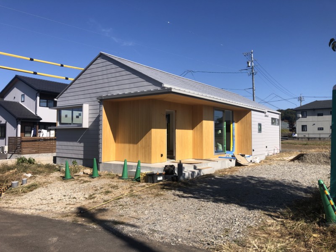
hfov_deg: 63.4
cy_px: 126
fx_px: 272
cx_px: 168
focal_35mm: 28
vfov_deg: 49.7
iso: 20
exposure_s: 1/2525
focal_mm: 3.99
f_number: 1.8
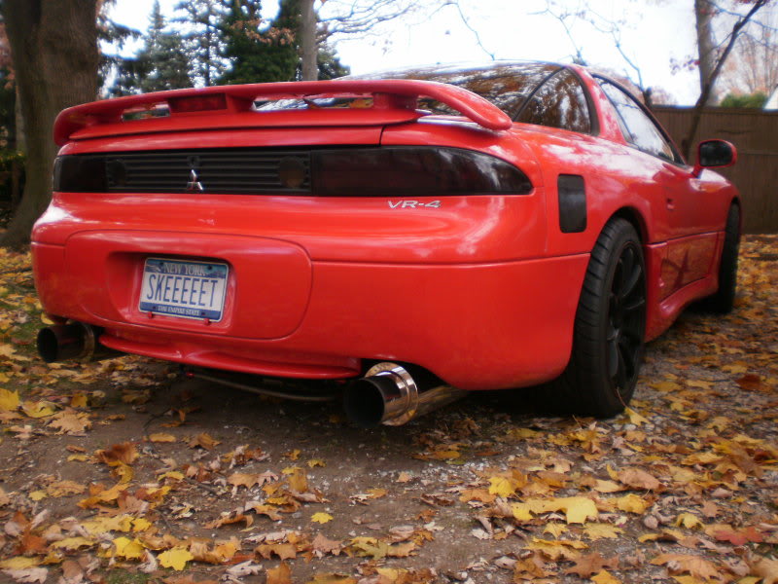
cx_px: 389
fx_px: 809
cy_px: 292
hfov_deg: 51.4
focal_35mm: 36
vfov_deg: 39.7
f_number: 3.1
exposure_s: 1/160
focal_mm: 6.3
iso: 100
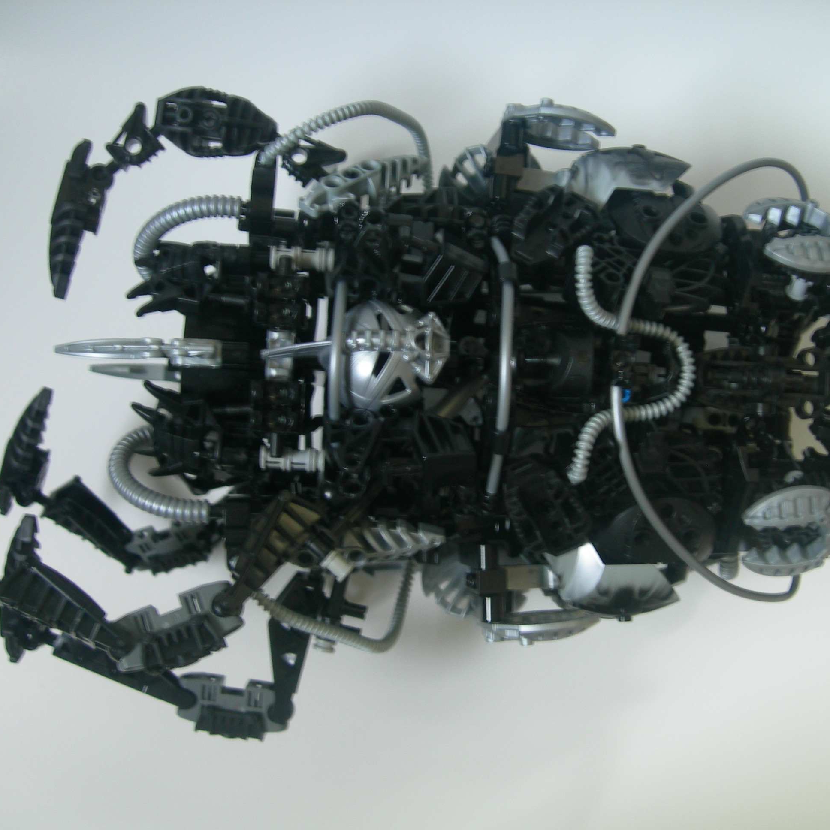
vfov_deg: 37.6
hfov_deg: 37.5
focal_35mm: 45
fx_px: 1221
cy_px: 417
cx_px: 469
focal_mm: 7.8
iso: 50
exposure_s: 1/5.1
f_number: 2.8
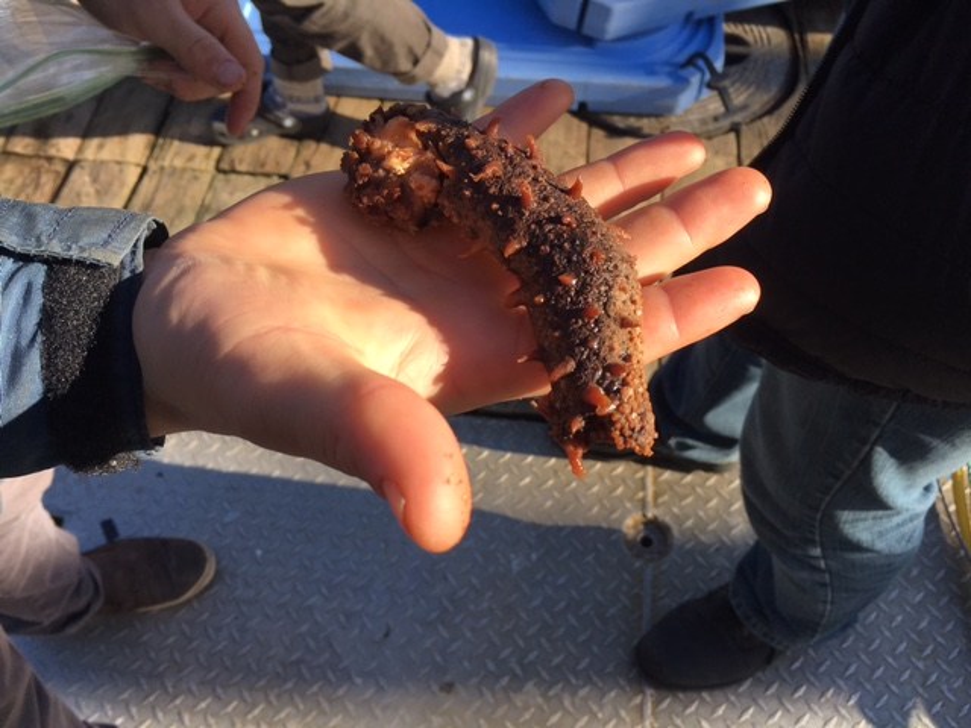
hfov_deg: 61.7
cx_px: 486
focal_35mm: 29
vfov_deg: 48.2
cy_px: 364
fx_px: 813
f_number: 2.2
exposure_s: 1/725
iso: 25
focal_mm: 4.15
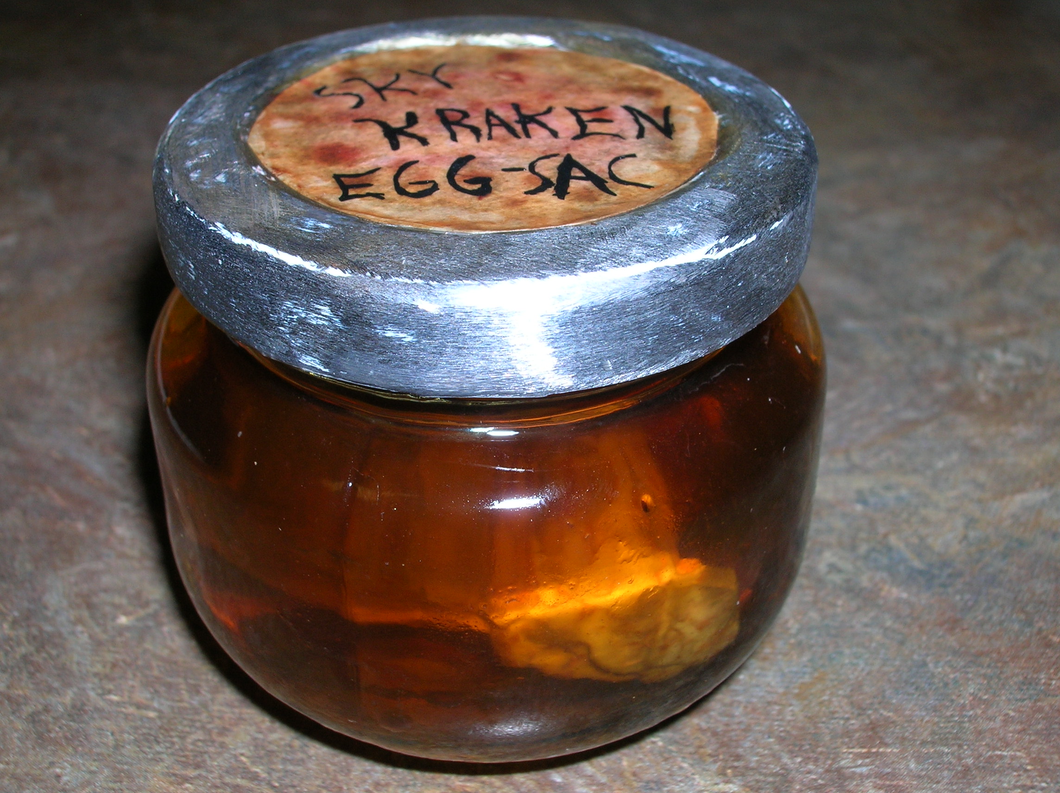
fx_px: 1407
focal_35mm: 46
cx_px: 530
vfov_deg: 31.5
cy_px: 396
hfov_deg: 41.3
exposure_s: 1/60.1
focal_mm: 7.7
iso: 50
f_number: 5.4
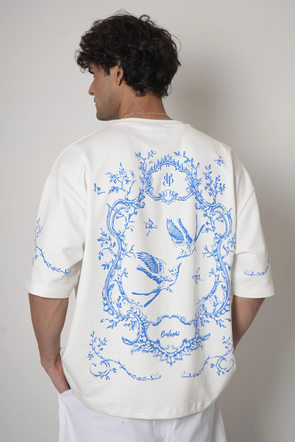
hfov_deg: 23.4
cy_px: 221
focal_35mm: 58
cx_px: 148
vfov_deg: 34.5
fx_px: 713
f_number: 5.6
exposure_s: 1/160
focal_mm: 58
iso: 125
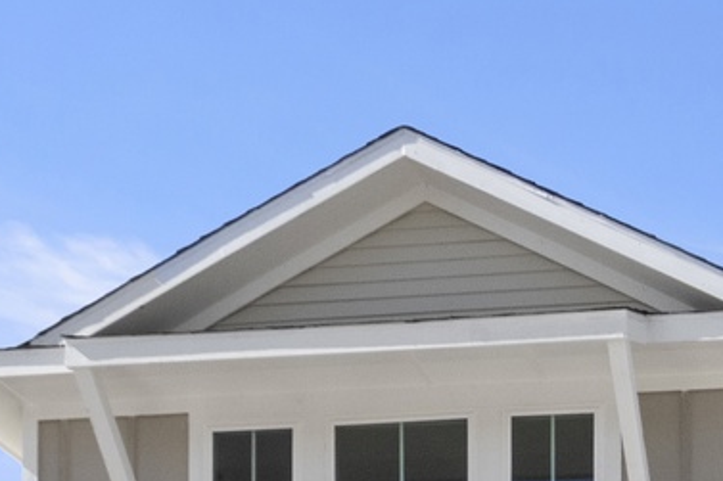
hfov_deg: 12.9
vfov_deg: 8.5
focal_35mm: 155
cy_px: 905
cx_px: 883
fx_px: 3111
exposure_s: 1/800
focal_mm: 24
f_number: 8
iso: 400
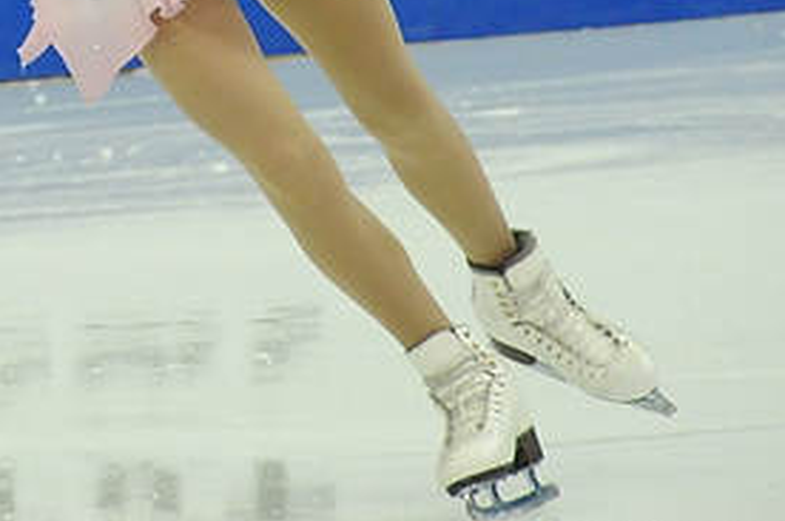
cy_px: -155
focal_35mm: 869
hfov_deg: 2.4
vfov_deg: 1.6
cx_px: -6
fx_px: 18916
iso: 3200
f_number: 5.6
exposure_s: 1/800
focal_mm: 200
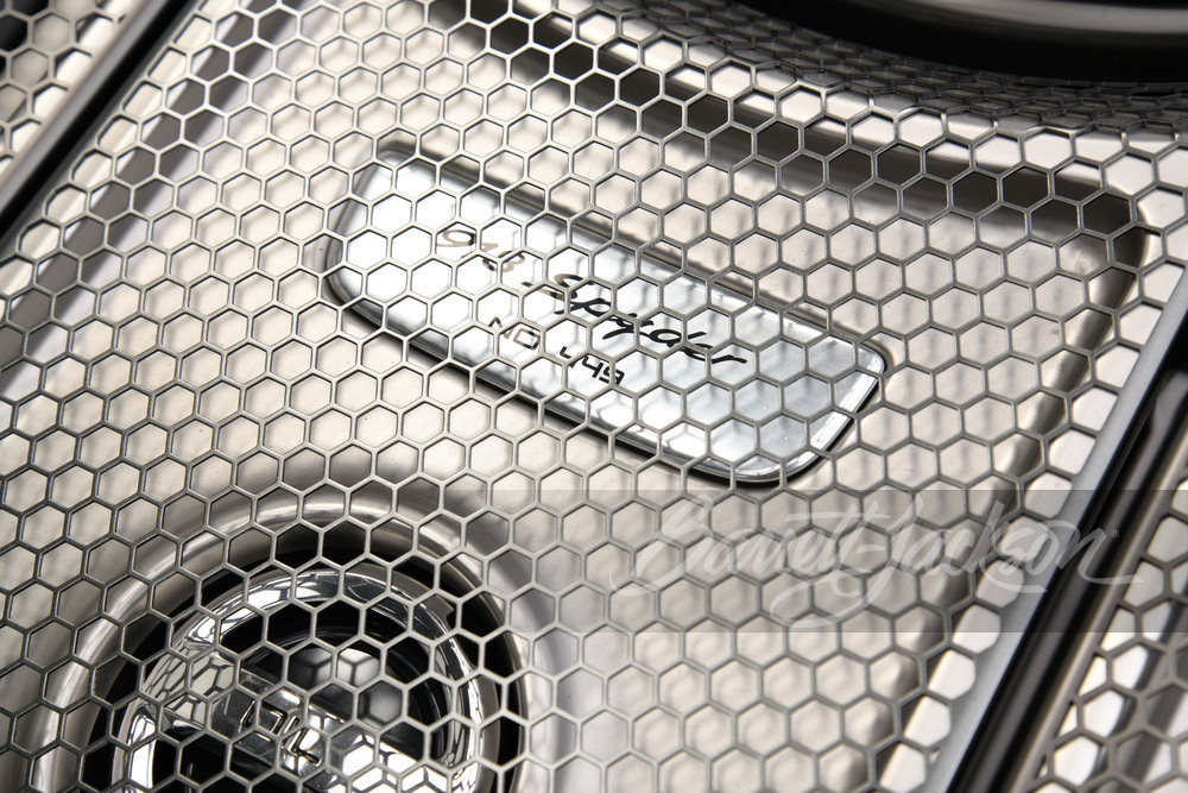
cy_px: 396
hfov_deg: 26.0
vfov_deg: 17.5
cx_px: 594
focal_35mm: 78
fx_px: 2574
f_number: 8
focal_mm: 78
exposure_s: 1/250
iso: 160
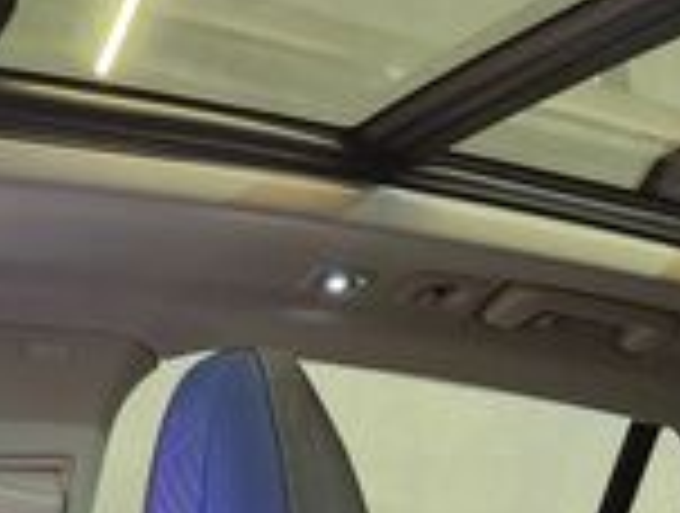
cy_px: 873
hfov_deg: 23.5
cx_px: 419
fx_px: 1634
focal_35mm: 83
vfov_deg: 15.7
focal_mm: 5.4
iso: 640
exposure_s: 1/24
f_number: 1.8
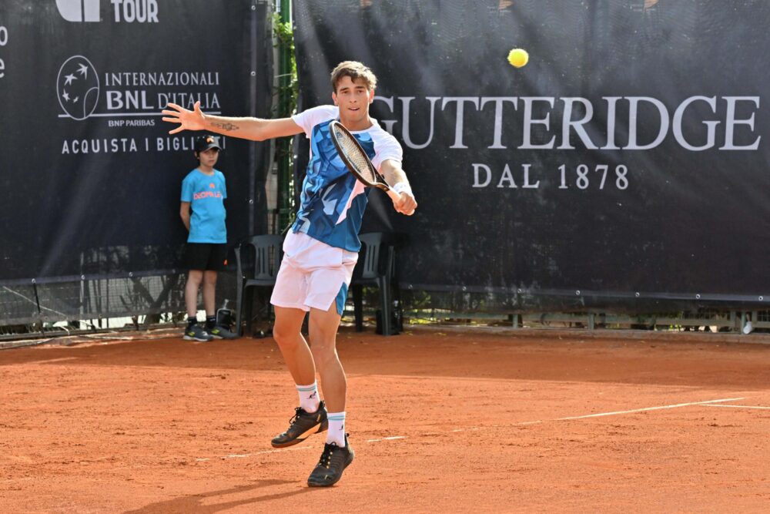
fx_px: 3422
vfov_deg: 8.6
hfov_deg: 12.8
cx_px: 385
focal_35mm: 160
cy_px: 257
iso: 1000
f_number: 9
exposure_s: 1/1600
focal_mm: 160
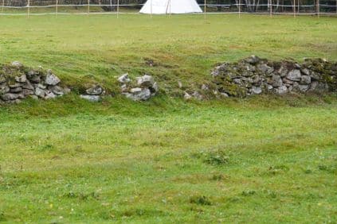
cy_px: 14
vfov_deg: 11.2
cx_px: 140
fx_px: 1141
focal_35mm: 122
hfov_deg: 16.8
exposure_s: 1/80
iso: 200
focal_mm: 43
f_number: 4
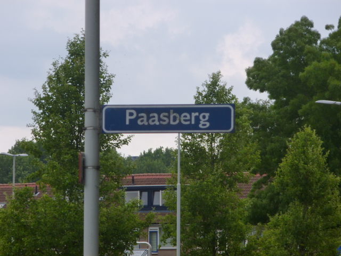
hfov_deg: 7.9
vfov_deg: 5.9
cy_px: 128
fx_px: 2463
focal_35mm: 250
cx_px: 170
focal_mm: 45
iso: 100
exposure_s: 1/160
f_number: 5.9
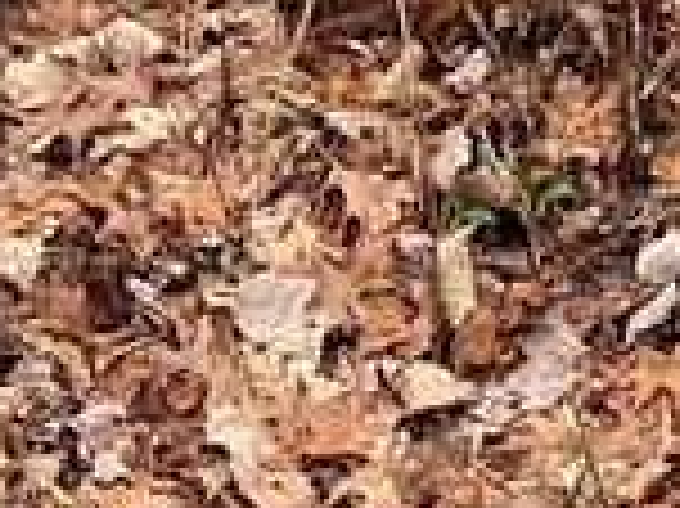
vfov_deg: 7.2
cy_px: -1155
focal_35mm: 176
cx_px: 779
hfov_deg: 11.1
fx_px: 3455
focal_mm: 4.25
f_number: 1.8
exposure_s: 1/217
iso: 32
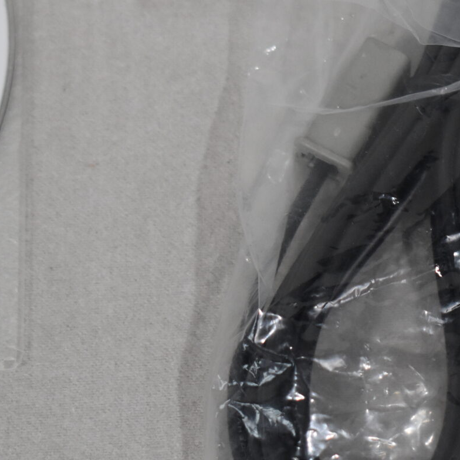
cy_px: 205
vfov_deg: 9.3
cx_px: 482
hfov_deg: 9.3
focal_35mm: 187
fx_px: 2817
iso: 800
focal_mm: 45
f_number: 5
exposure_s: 1/250
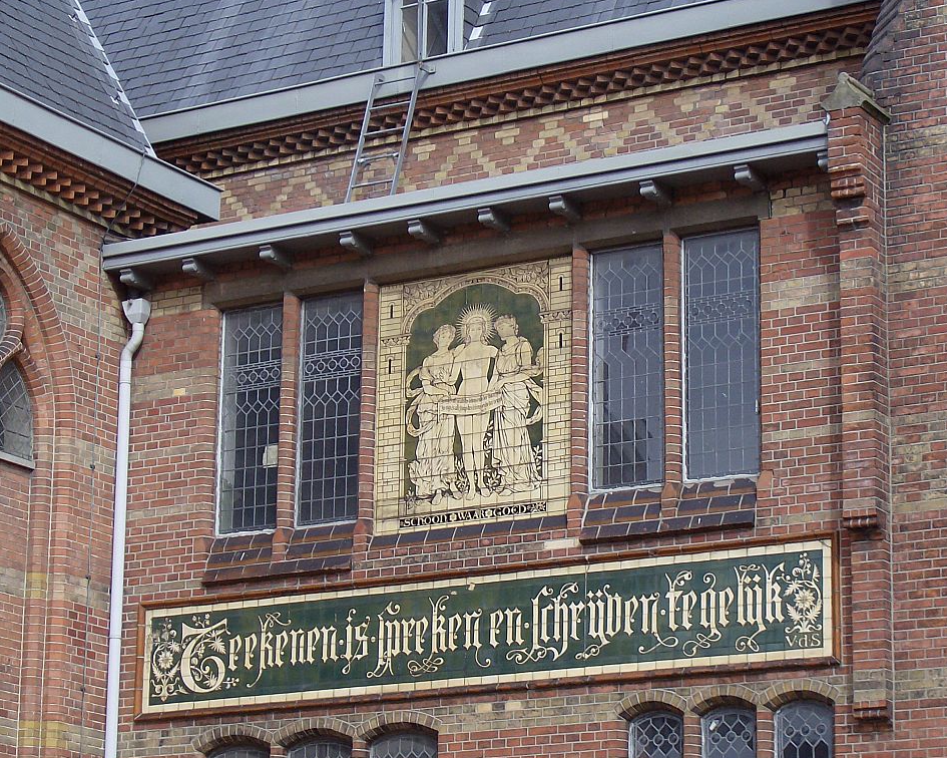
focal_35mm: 114
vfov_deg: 13.5
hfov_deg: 16.9
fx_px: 3195
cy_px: 380
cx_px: 479
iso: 100
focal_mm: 18
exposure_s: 1/439
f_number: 4.8
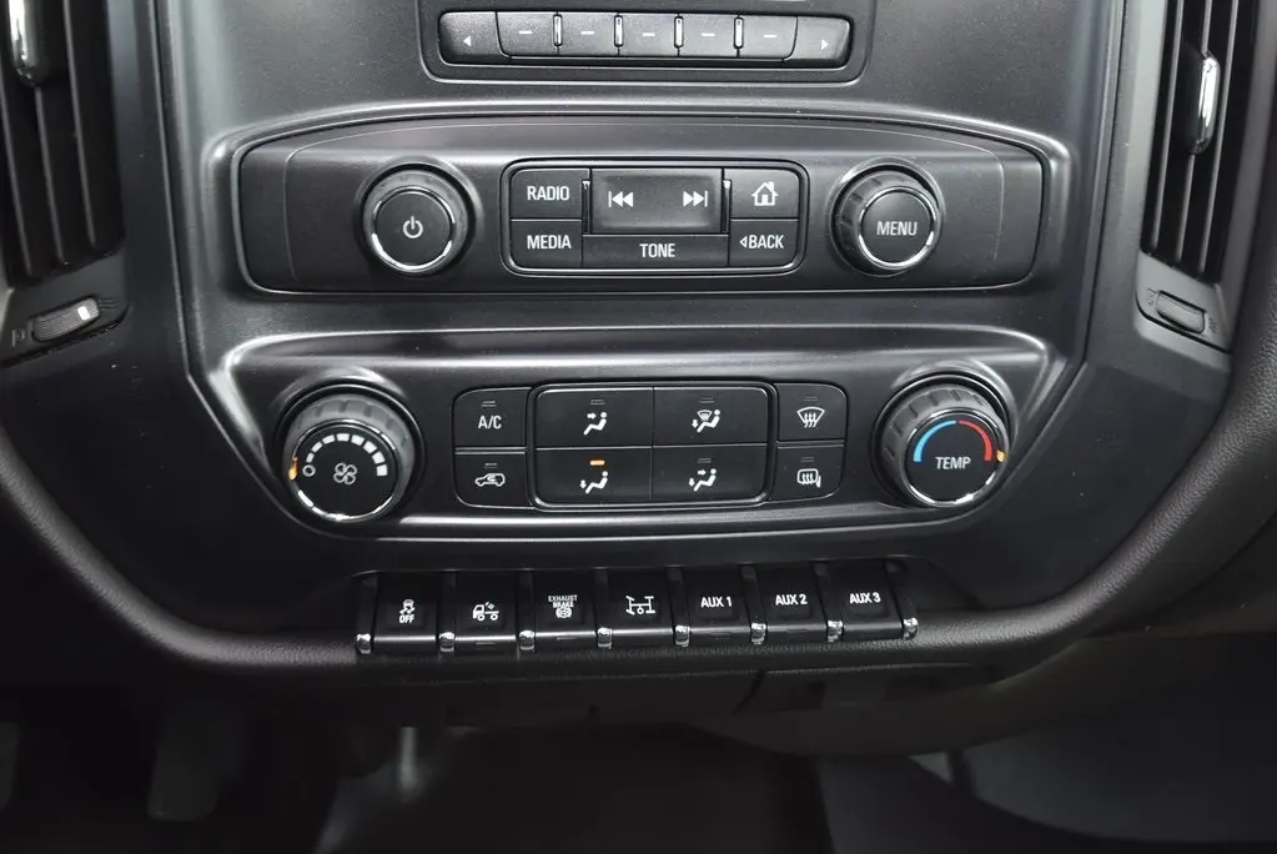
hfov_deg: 53.1
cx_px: 638
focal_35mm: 36
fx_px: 1278
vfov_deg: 36.9
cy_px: 427
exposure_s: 1/100
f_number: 4.5
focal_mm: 24
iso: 400
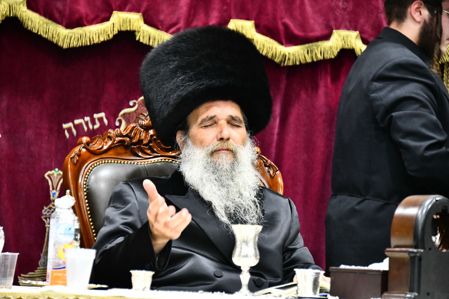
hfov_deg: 10.3
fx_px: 2494
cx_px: 224
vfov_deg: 6.9
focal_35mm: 200
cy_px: 150
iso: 2000
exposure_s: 1/160
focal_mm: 200
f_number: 5.6
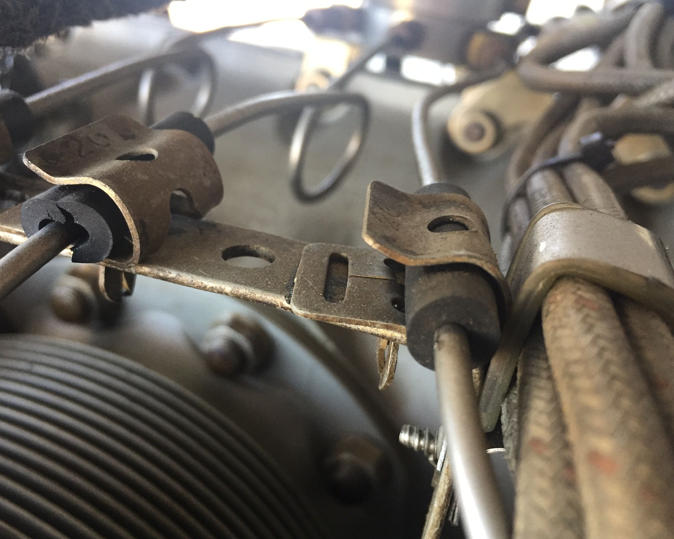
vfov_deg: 47.1
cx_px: 316
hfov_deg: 57.1
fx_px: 618
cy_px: 272
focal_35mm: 31
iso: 50
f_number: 2.2
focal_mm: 4.15
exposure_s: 1/30
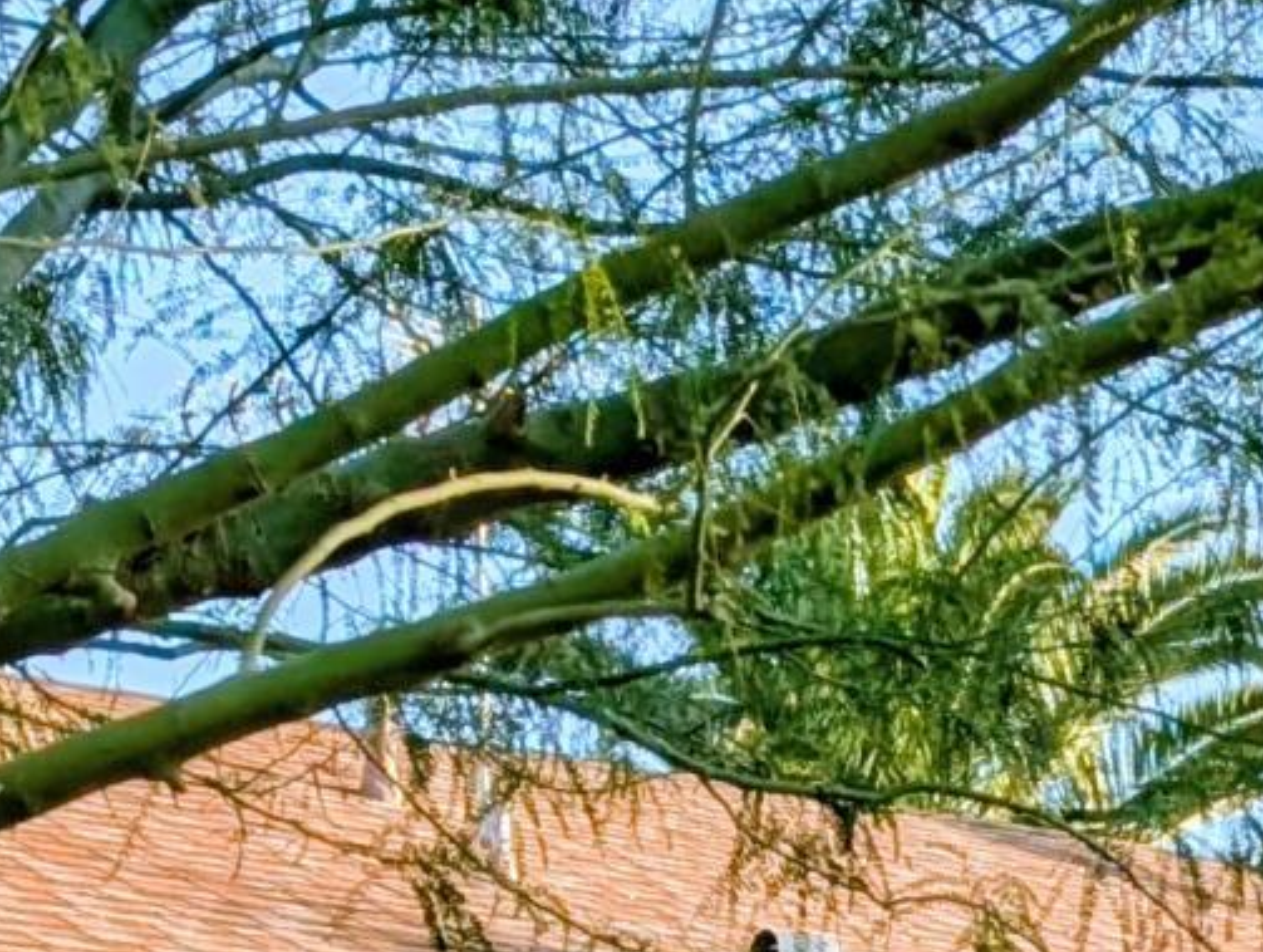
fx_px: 5226
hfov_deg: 13.6
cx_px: 1183
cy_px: 2753
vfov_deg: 8.8
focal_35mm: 143
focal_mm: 6.9
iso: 22
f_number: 1.68
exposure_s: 1/561
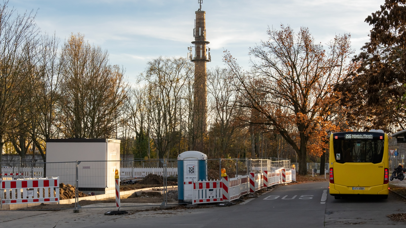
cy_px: 118
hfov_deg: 38.5
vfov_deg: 22.2
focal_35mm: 54
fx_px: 581
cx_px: 202
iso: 800
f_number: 13
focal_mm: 34
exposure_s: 1/200
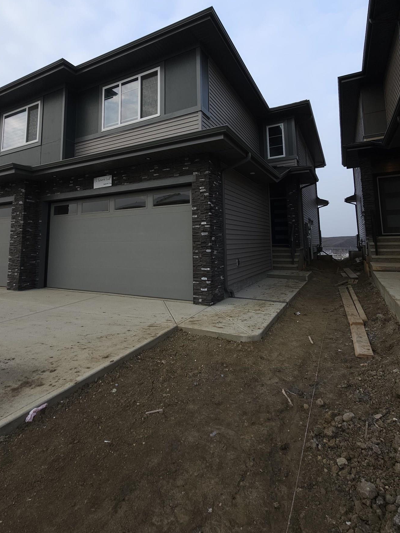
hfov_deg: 74.7
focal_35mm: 17
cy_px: 210
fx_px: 262
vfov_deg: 89.7
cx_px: 197
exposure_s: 1/182
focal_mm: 2.2
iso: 50
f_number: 2.2
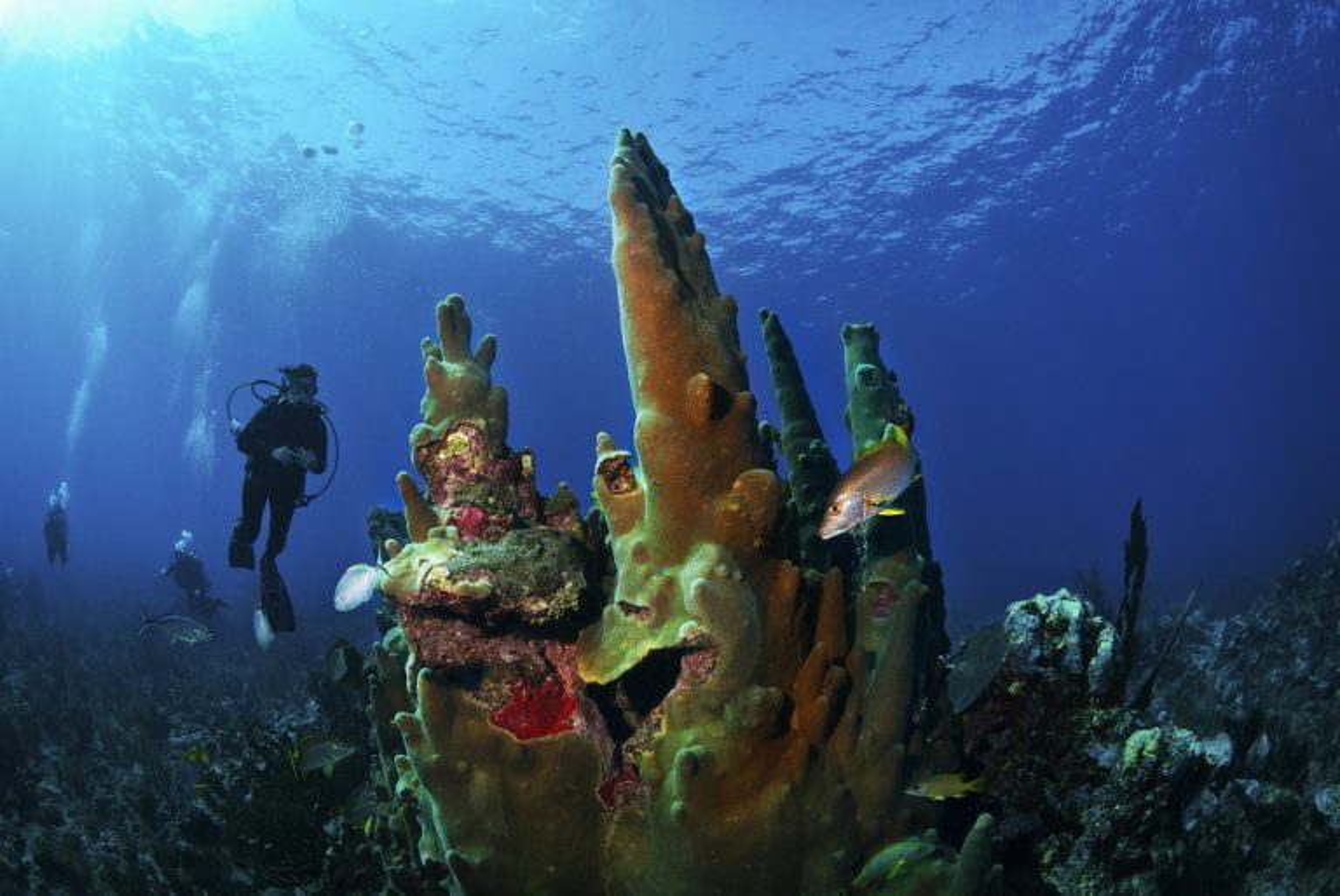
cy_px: 448
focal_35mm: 16
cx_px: 670
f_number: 13
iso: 400
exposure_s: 1/125
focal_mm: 10.5
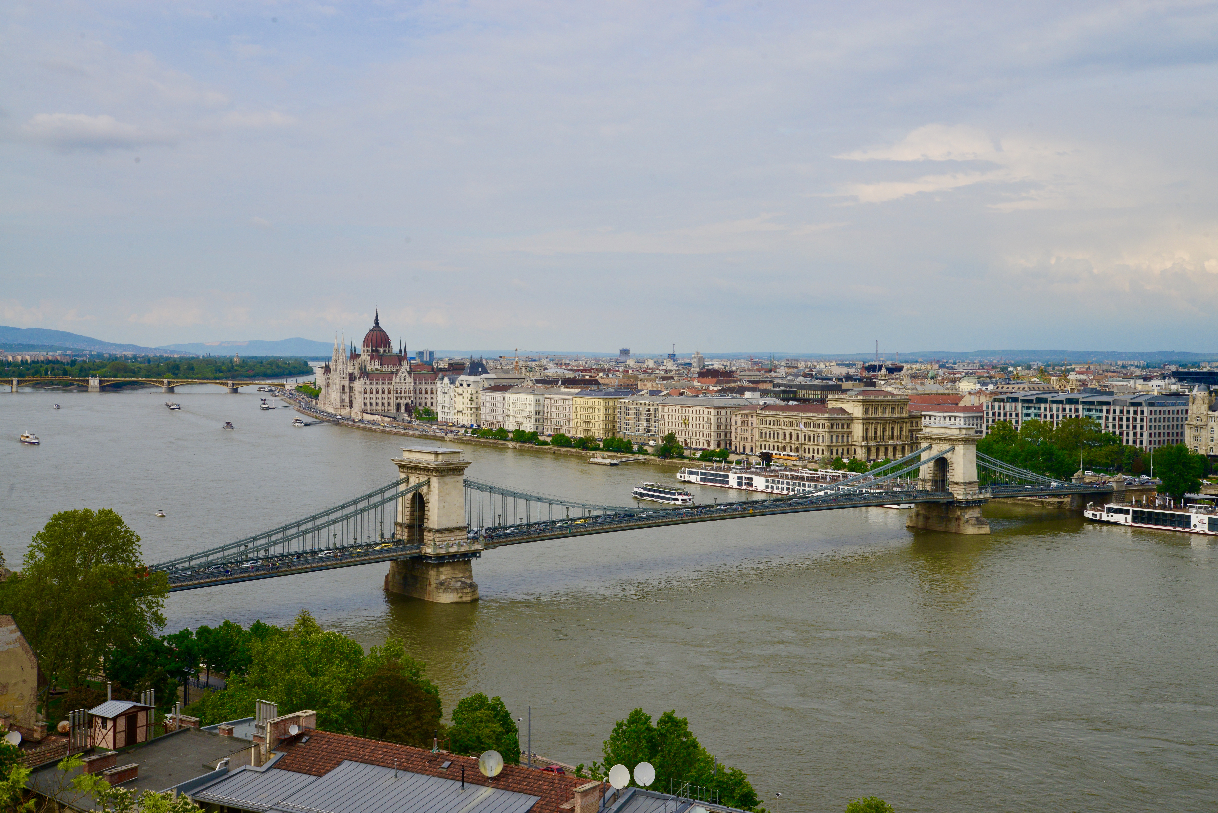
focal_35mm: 42
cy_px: 406
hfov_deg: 46.4
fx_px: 1421
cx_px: 609
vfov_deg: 31.9
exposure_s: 1/640
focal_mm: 42
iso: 640
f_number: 13
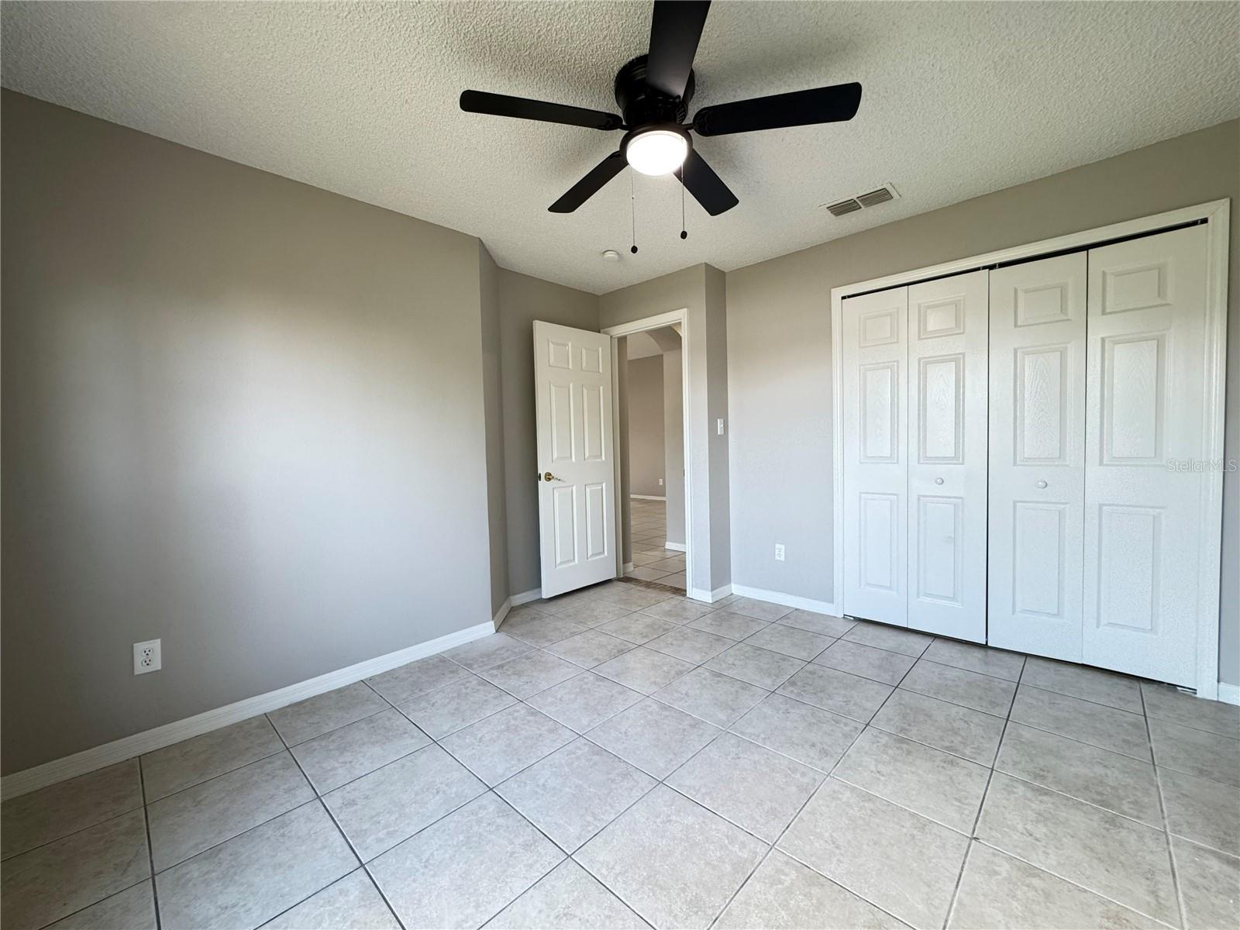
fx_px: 502
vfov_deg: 85.7
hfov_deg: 102.1
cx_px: 620
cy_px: 465
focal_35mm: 14
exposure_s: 1/60
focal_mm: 2.22
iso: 200
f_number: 2.2
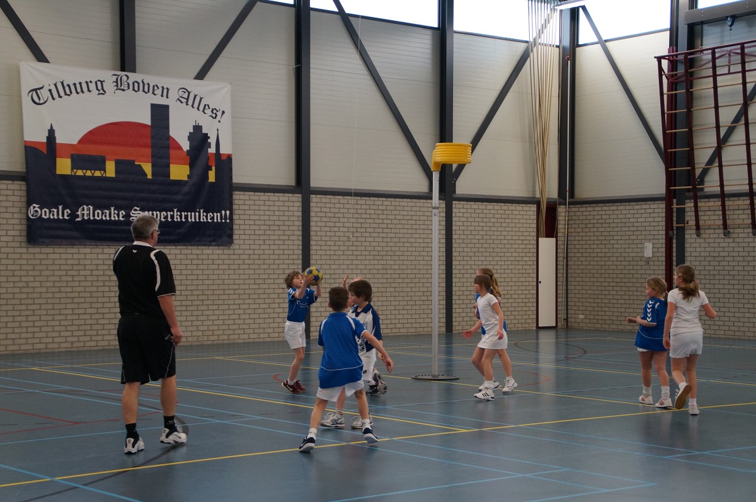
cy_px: 251
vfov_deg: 22.6
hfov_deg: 33.4
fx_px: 1258
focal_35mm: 60
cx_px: 378
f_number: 4.5
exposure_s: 1/160
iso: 800
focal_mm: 40
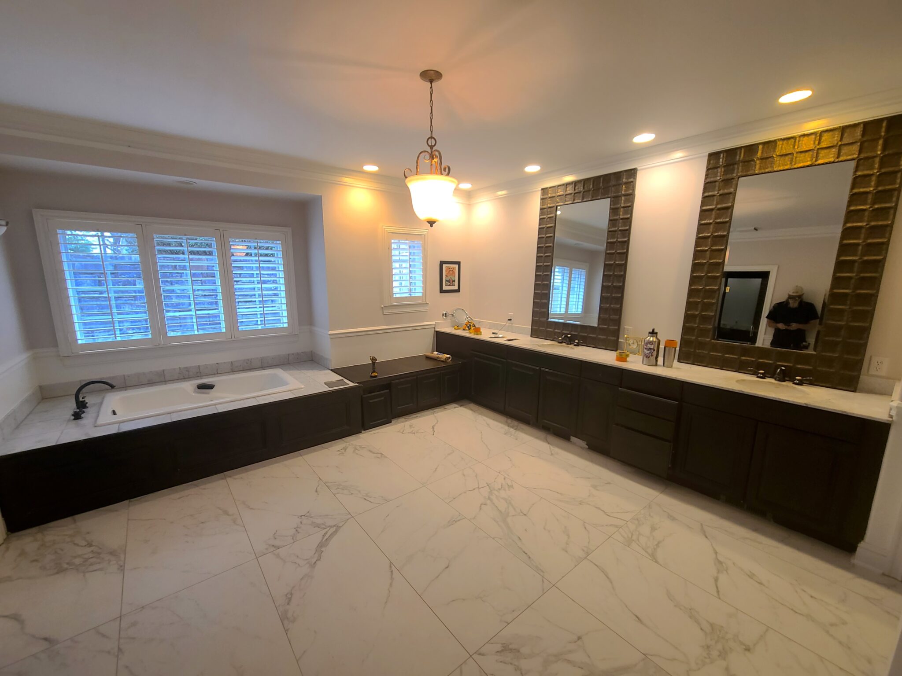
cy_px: 338
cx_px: 451
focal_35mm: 13
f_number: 2.2
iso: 200
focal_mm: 2.2
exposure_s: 1/60
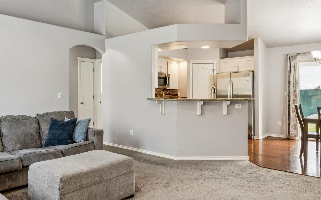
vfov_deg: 42.5
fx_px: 258
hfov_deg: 62.6
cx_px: 115
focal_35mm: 29
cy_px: 93
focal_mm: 15.8
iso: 400
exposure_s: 1/4
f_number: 13
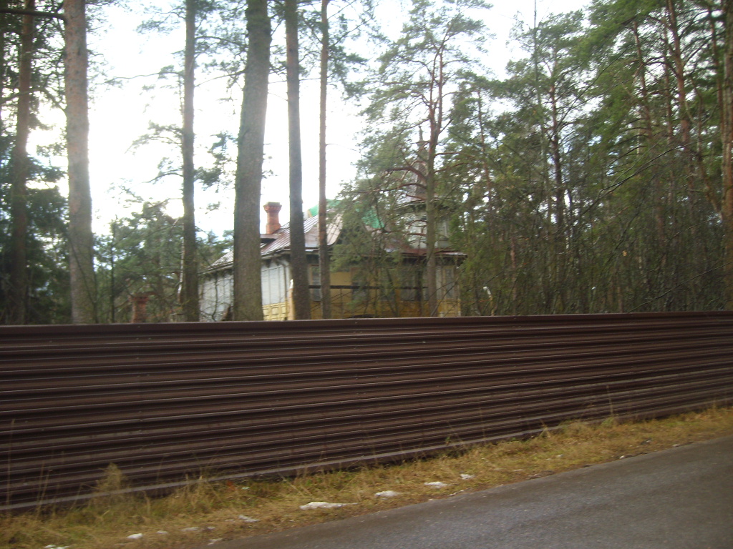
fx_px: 741
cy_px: 274
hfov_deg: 52.6
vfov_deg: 40.7
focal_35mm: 35
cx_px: 366
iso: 50
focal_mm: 5.8
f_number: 2.8
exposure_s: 1/38
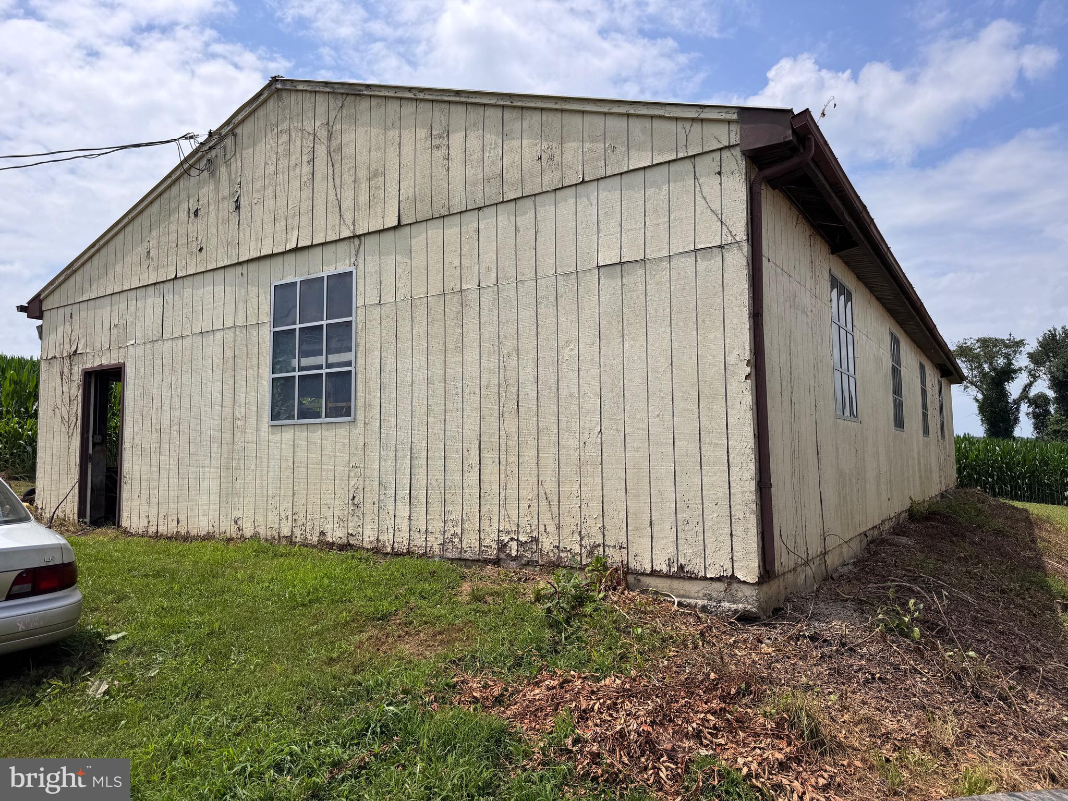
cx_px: 534
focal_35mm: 24
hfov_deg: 71.6
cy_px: 400
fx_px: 740
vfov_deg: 56.8
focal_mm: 6.76
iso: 80
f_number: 1.78
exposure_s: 1/7092
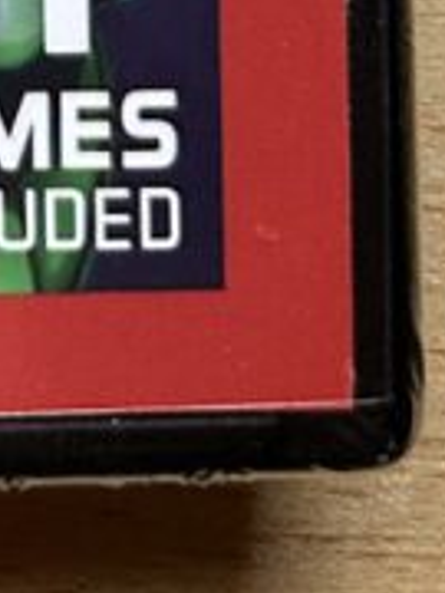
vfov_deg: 10.5
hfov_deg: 8.8
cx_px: -745
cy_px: -1034
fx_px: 2537
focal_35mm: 148
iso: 100
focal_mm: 5.7
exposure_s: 1/121
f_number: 1.5
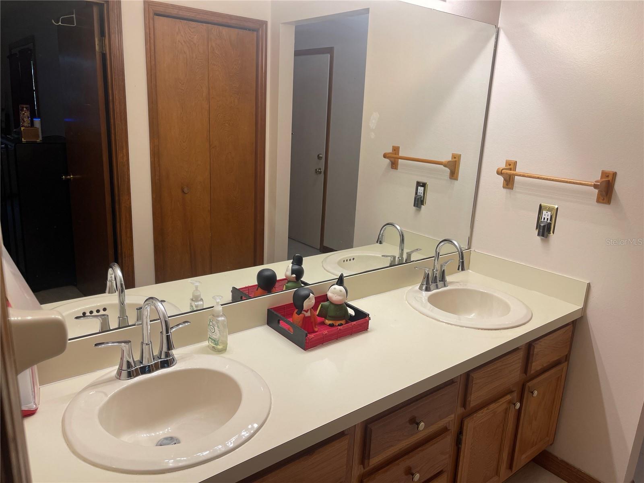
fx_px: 465
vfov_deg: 54.9
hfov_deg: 69.4
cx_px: 322
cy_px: 242
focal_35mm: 25
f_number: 1.6
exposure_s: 1/120
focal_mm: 5.1
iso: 80
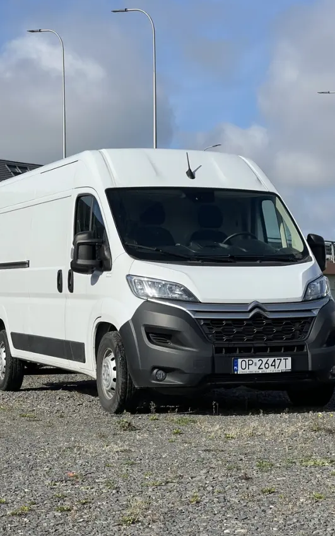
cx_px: 162
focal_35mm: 82
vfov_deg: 25.2
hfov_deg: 15.9
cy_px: 268
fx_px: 1197
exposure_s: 1/1193
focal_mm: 9
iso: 32
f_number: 2.8
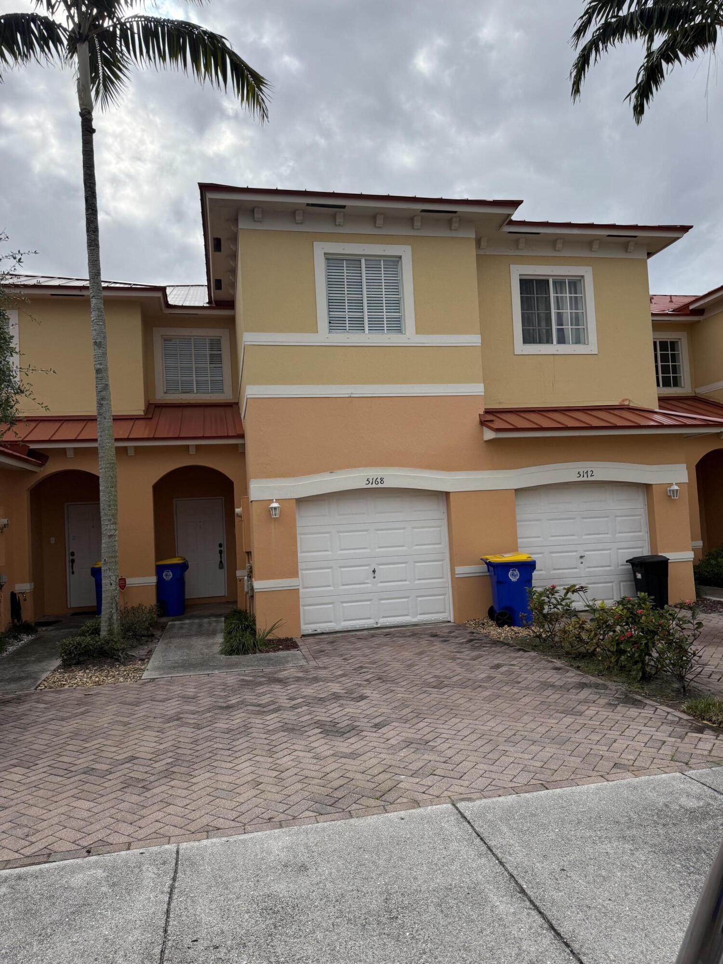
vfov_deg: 71.6
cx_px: 362
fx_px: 668
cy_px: 482
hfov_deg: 56.8
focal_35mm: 24
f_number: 1.78
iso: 100
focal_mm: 6.76
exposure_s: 1/6173
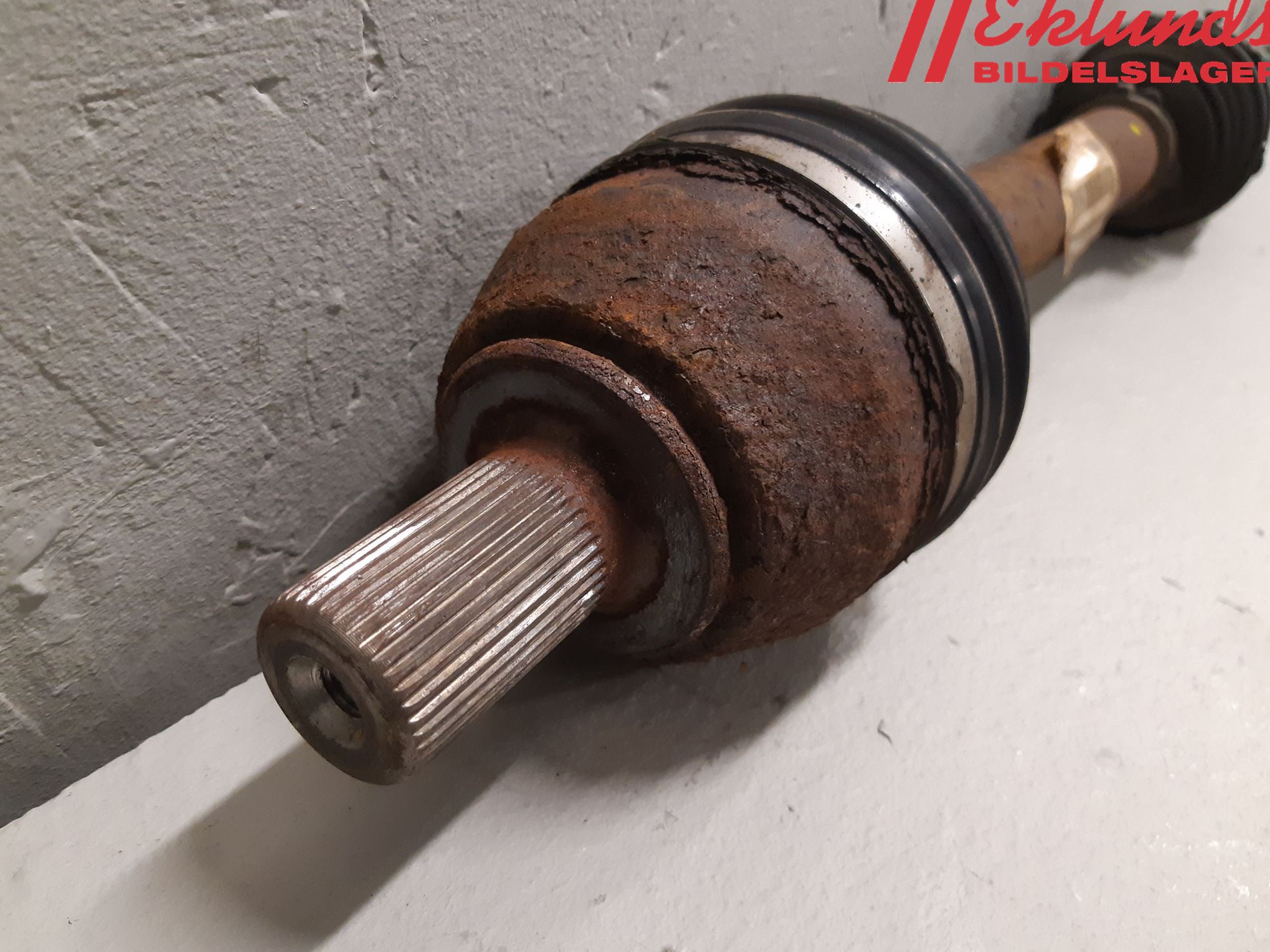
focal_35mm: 27
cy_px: 468
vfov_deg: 51.4
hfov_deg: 65.3
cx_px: 623
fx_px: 991
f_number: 1.7
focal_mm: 3.93
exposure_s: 1/50
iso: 250
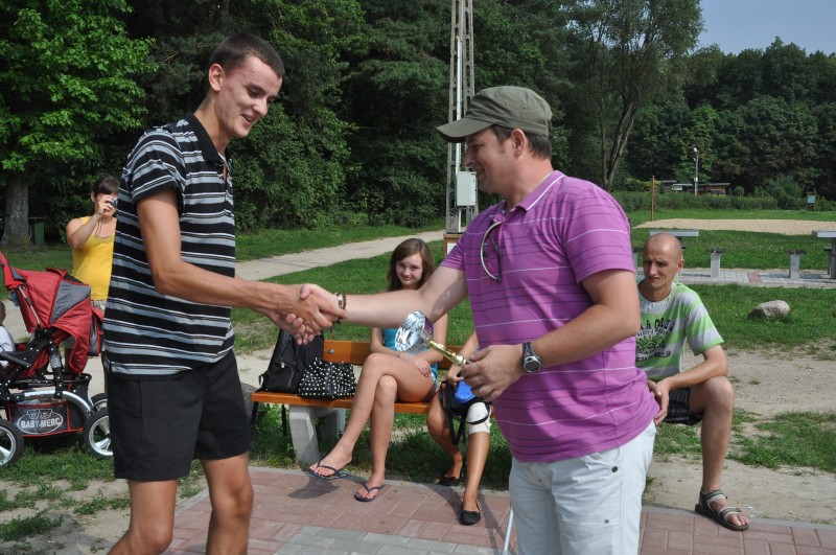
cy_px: 278
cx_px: 418
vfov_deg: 35.4
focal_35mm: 38
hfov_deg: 51.3
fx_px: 870
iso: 320
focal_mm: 25
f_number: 10
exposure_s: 1/400
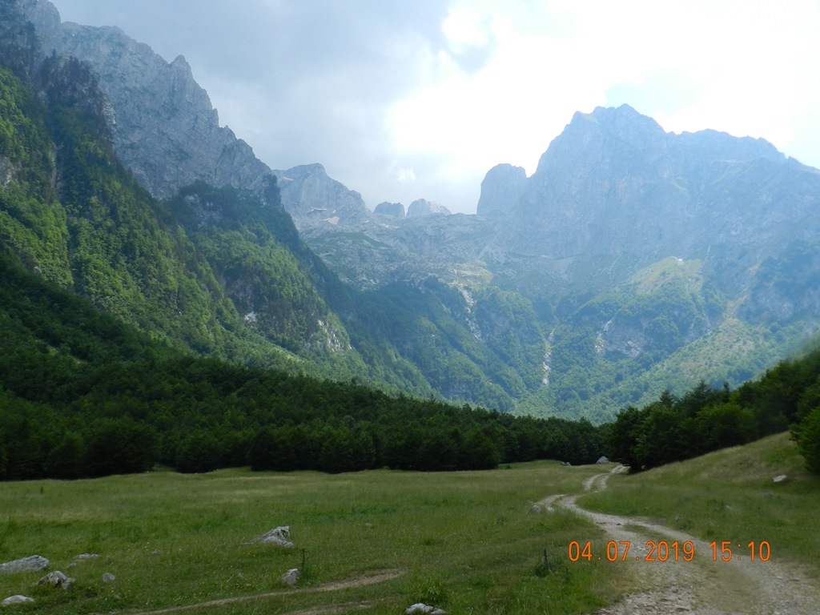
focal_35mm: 32
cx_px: 410
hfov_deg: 56.8
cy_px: 308
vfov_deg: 44.2
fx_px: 758
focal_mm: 5.6
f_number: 4
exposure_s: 1/800
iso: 160
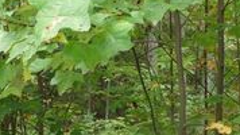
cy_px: 215
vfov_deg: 11.7
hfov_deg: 21.6
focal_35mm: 98
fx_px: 623
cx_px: 174
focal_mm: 5.3
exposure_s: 1/30
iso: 100
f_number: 3.5
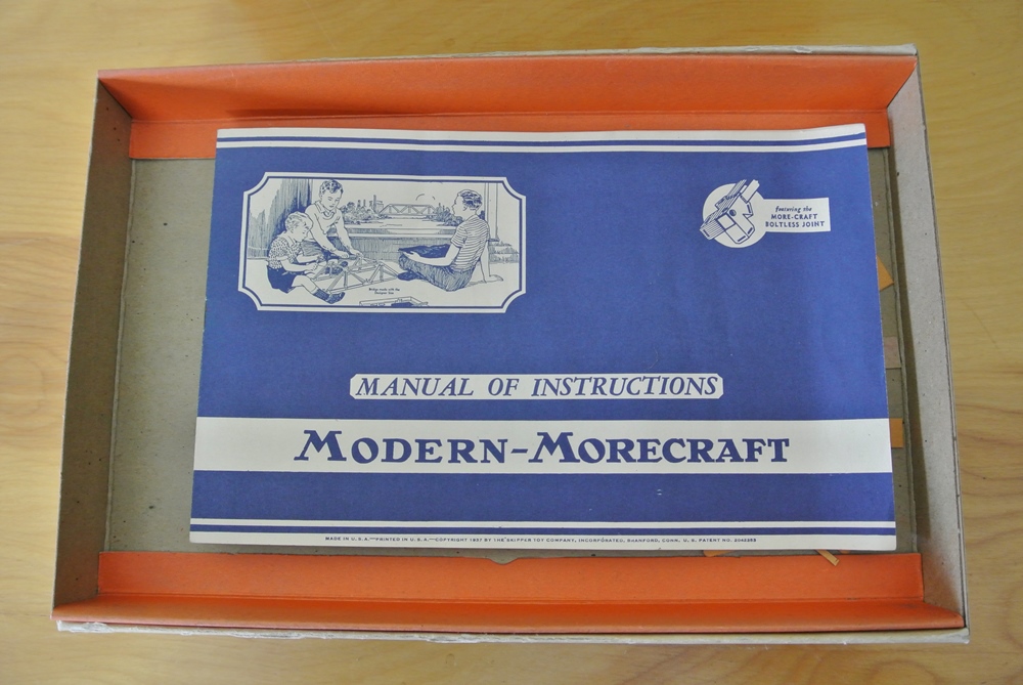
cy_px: 342
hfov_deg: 63.6
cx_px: 512
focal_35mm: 29
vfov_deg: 45.1
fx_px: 825
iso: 800
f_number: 3.5
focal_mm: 11
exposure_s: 1/40
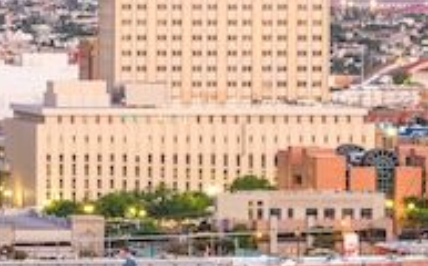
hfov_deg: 4.6
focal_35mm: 457
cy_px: 70
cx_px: 13
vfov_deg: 2.9
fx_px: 5323
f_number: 11
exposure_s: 5
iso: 64
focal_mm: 135
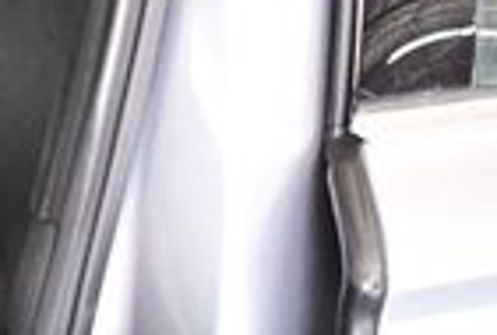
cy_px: 367
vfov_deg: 8.4
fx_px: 2258
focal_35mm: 163
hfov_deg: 11.6
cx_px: -398
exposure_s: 1/125
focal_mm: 18
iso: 3200
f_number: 3.5
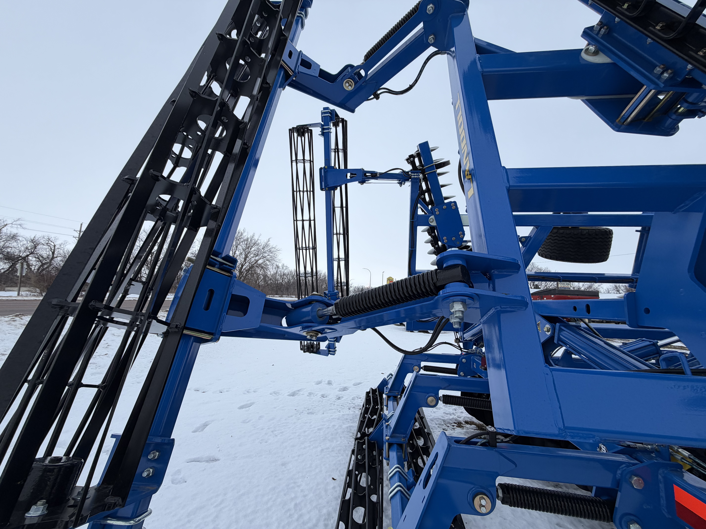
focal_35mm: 14
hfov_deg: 102.1
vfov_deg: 85.7
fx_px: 286
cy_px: 264
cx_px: 353
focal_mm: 2.22
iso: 40
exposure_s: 1/559
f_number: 2.2
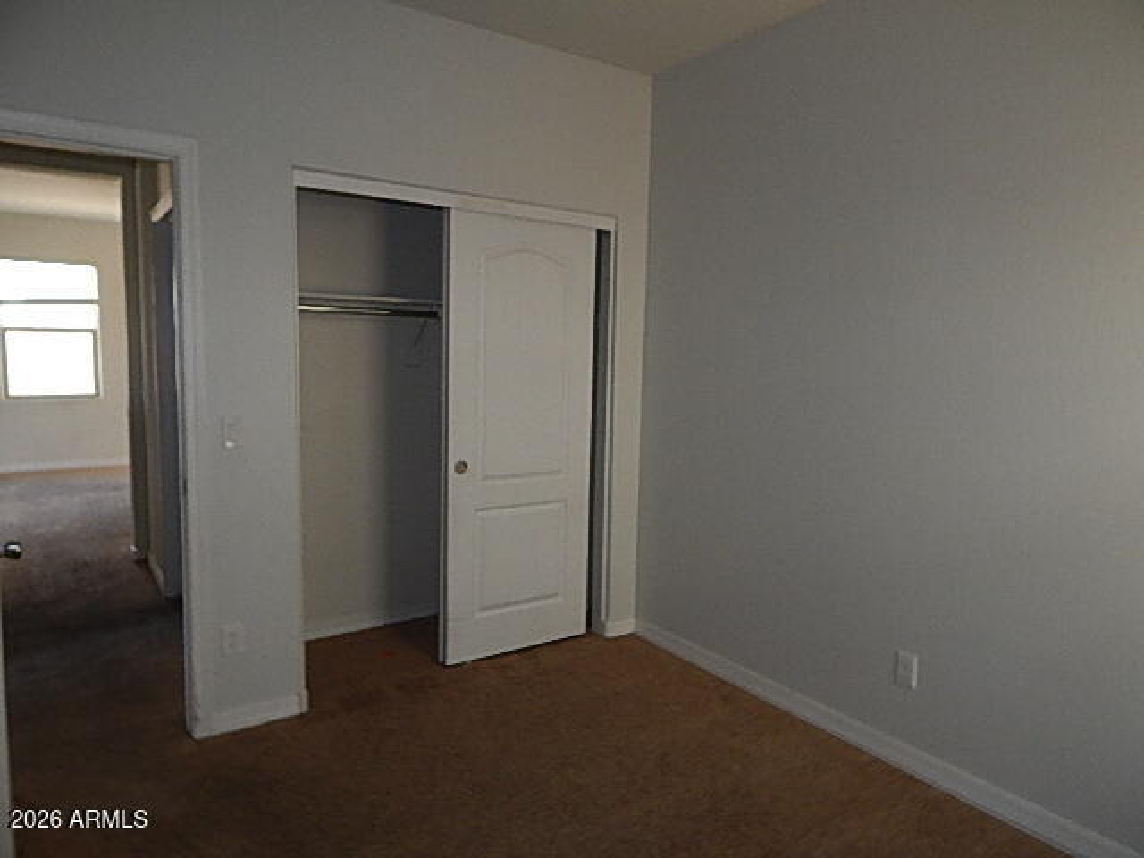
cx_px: 572
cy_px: 429
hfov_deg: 73.9
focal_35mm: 23
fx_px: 760
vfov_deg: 58.9
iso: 200
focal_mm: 4
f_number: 3
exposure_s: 1/30
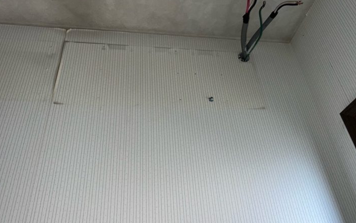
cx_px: 184
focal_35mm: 30
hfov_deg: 62.9
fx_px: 291
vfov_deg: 41.8
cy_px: 110
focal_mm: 5.7
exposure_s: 1/50
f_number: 1.5
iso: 64
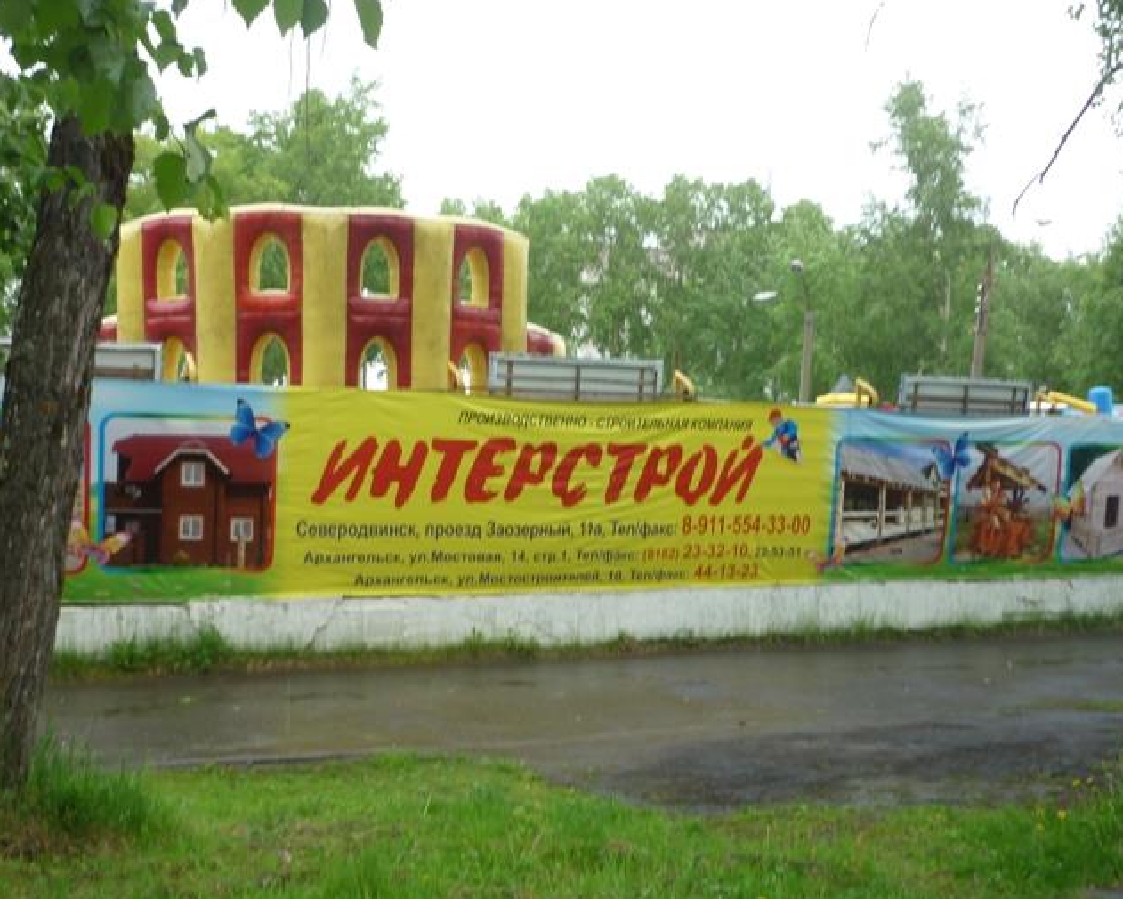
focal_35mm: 41
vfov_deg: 36.4
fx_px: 1363
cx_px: 506
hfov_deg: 44.7
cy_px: 530
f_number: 2.8
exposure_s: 1/100
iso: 80
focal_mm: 5.5
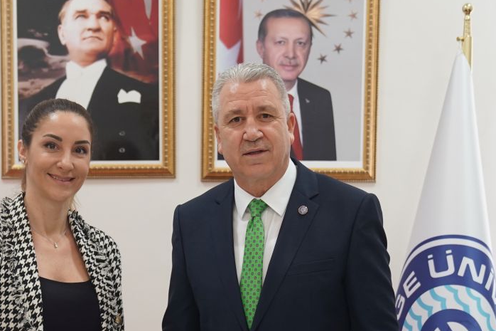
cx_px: 159
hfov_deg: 23.5
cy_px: 279
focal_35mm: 86
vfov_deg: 15.7
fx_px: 1185
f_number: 3.2
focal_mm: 40
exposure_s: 1/100
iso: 1000
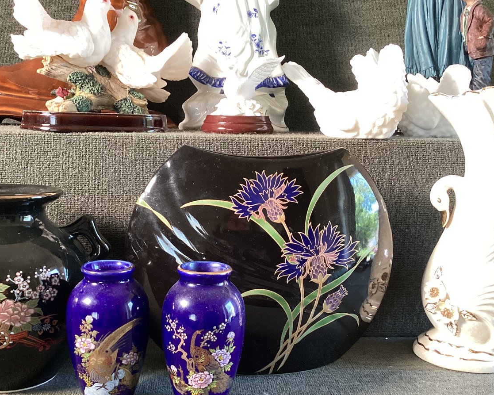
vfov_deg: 36.3
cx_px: 230
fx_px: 599
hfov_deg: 44.8
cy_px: 237
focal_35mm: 41
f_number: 2.4
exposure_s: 1/60
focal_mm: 3.3
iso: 160
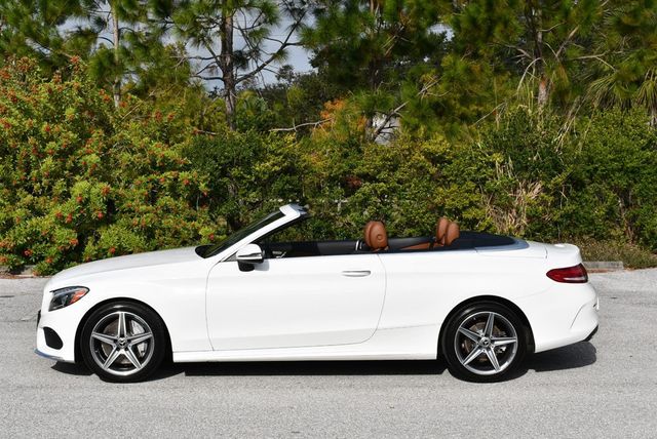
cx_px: 328
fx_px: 1242
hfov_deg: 29.6
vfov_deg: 20.1
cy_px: 220
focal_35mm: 68
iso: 100
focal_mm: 34
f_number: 10
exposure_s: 1/400
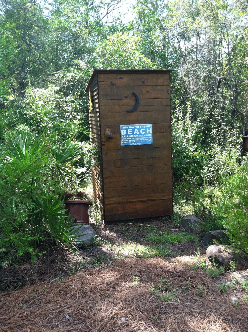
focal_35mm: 35
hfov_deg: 40.6
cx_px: 124
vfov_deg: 52.7
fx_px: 335
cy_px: 166
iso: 80
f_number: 2.8
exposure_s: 1/136
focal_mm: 3.85
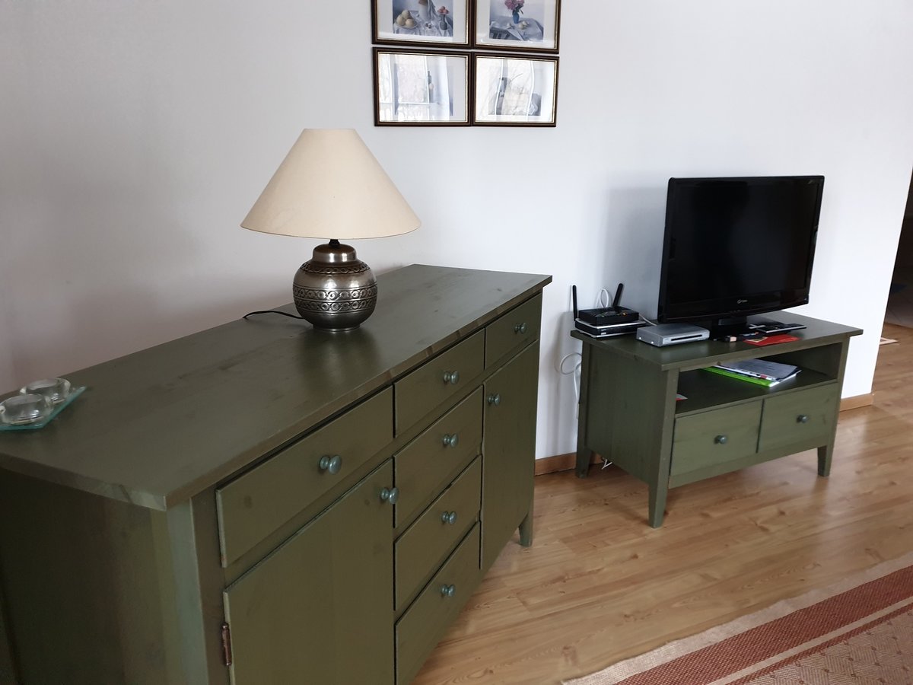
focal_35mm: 26
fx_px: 686
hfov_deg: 67.3
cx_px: 456
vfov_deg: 53.1
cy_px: 342
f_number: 1.5
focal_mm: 4.3
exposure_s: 1/30
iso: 250
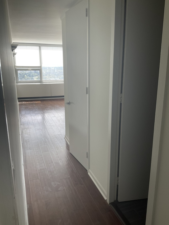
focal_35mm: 29
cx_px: 84
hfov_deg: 48.2
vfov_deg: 61.7
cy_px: 112
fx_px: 189
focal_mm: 3
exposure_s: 1/122
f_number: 1.8
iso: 32
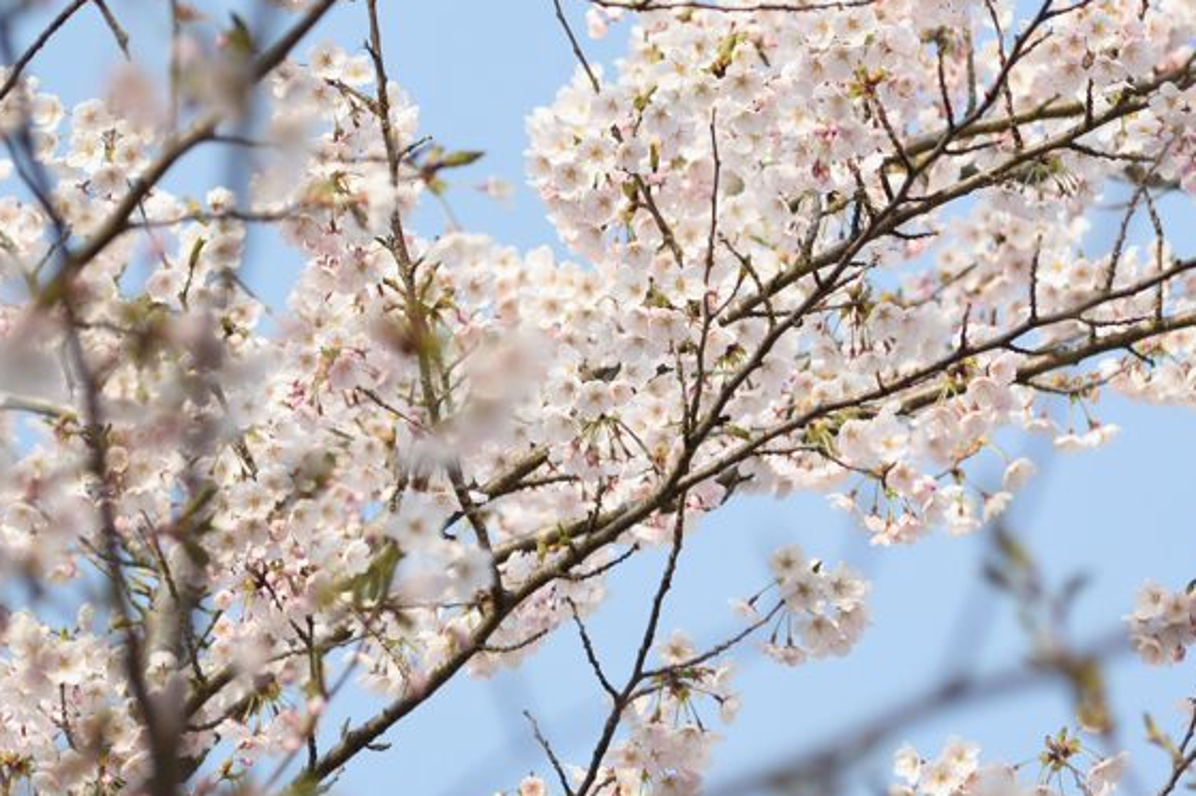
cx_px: 642
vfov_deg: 3.7
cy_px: 143
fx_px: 12315
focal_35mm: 371
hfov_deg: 5.6
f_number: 5.6
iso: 200
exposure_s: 1/320
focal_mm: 135
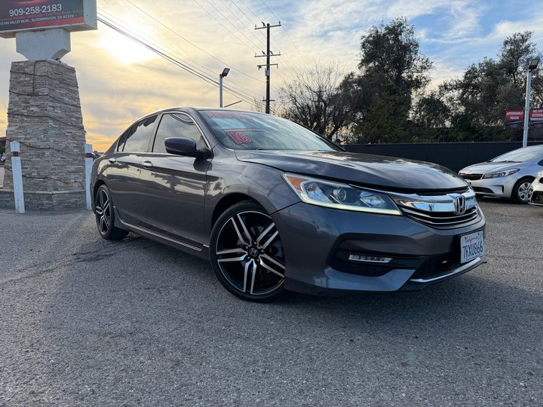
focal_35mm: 24
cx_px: 272
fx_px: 376
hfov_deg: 71.6
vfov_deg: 56.8
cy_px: 204
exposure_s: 1/2000
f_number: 1.78
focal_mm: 6.76
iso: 100
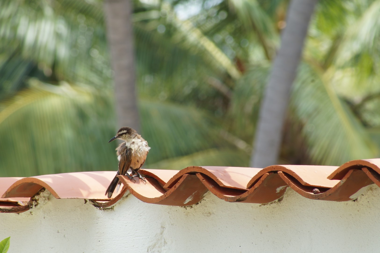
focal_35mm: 450
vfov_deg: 3.0
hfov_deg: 4.6
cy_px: 126
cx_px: 190
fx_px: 4745
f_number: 16
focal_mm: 300
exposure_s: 1/25
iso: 100
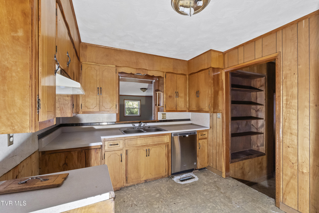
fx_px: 133
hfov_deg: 100.4
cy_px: 106
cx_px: 160
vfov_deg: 77.3
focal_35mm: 15
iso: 800
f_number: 9
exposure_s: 1/10
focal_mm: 10
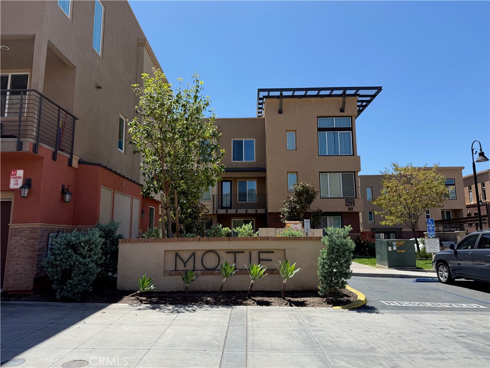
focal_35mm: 24
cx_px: 245
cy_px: 184
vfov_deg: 56.8
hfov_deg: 71.6
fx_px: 340
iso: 80
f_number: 1.78
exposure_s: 1/3279
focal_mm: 6.76
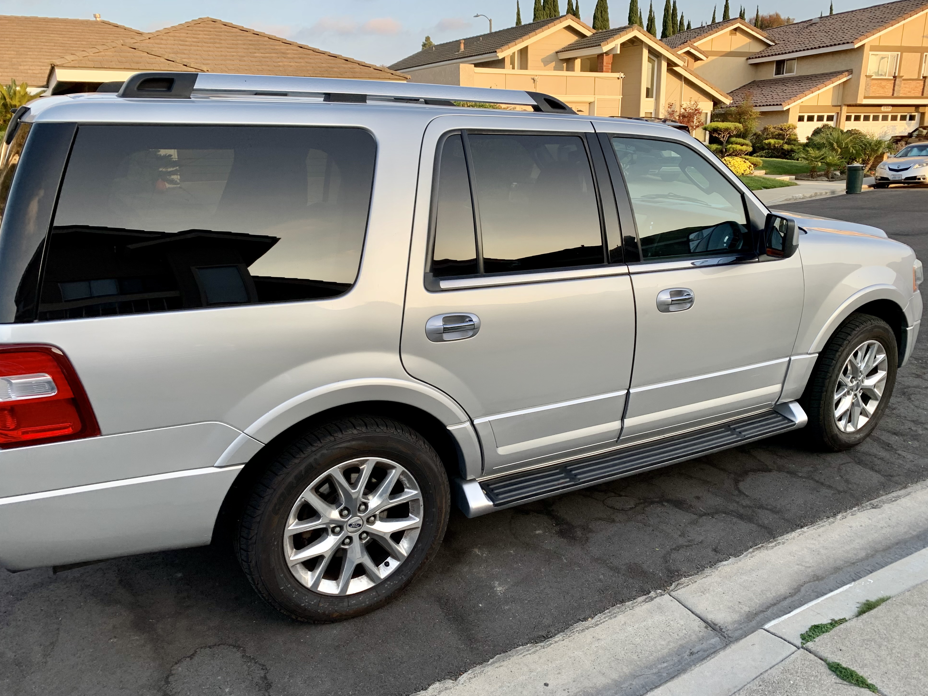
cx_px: 475
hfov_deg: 65.3
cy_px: 343
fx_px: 724
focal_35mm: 27
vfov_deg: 51.3
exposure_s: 1/264
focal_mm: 4.25
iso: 25
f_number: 1.8
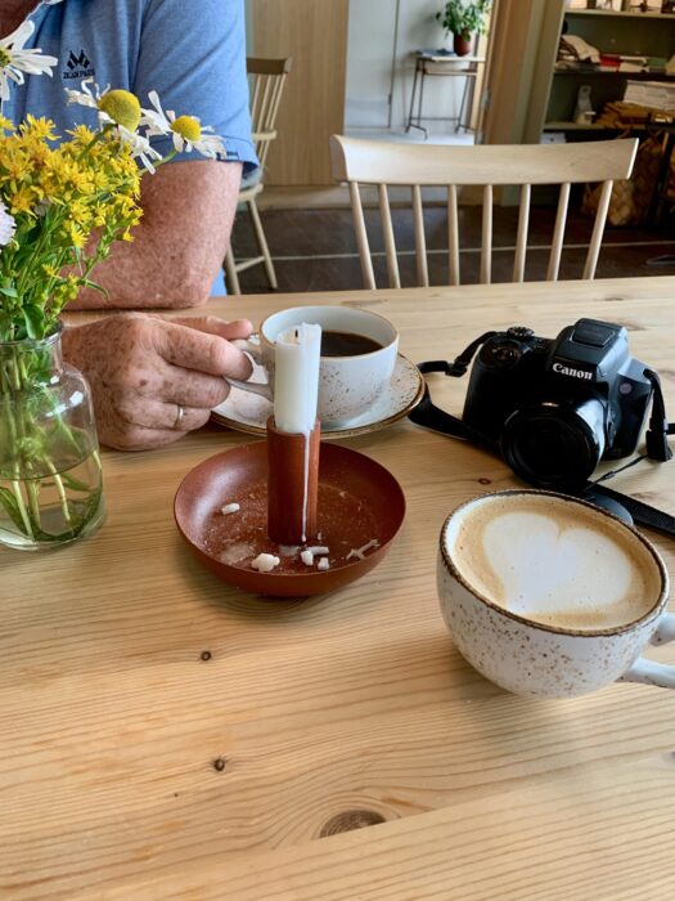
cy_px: 450
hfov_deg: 53.1
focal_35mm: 26
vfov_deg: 67.3
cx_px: 338
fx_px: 676
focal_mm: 4.25
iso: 80
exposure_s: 1/100
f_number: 1.8
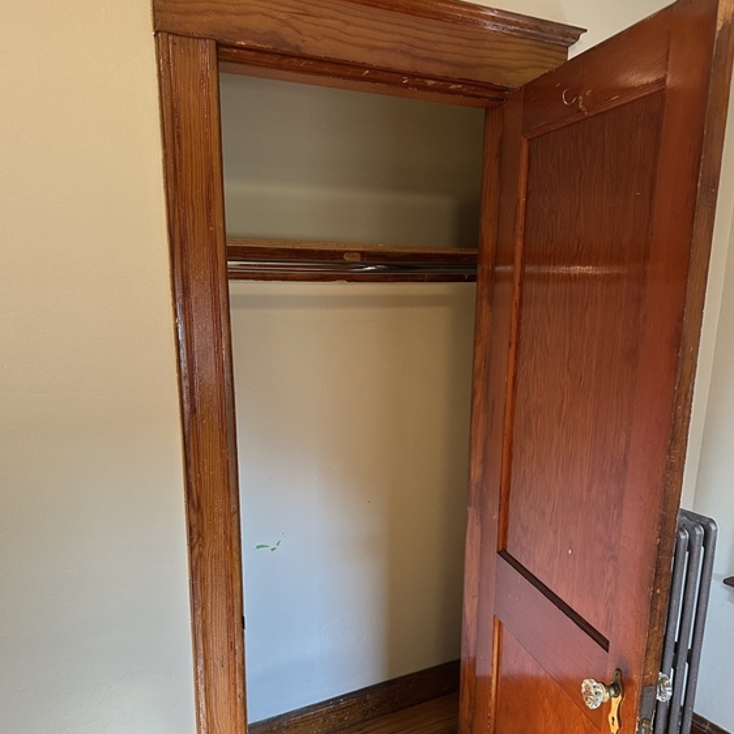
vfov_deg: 54.9
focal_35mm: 29
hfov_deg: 55.6
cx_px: 368
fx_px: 696
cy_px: 466
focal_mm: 6.86
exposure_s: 1/120
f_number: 1.78
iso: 200
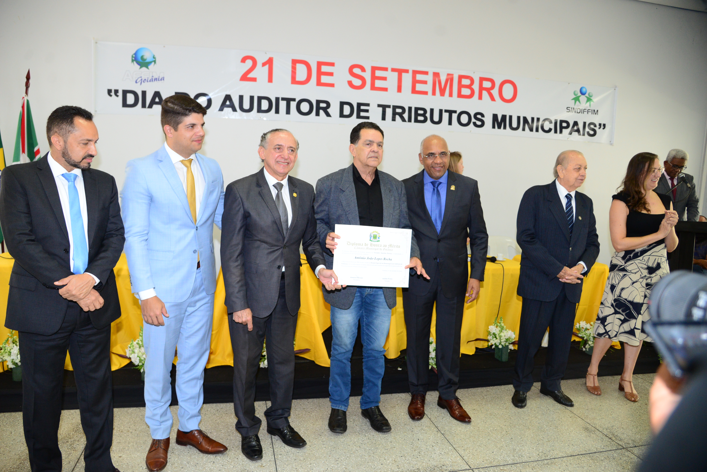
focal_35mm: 24
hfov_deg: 73.7
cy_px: 236
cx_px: 354
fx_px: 471
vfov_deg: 53.2
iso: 1600
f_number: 4.5
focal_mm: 24
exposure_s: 1/125
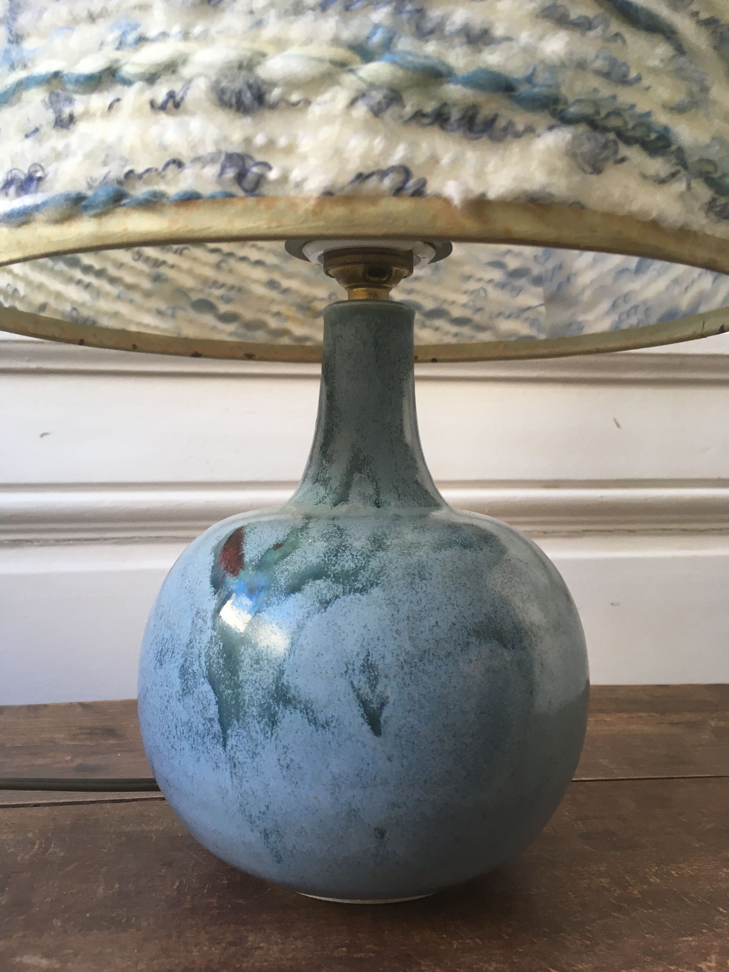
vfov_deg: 61.7
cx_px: 364
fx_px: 814
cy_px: 486
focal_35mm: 29
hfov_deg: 48.2
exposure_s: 1/33
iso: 32
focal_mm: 4.15
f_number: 2.2
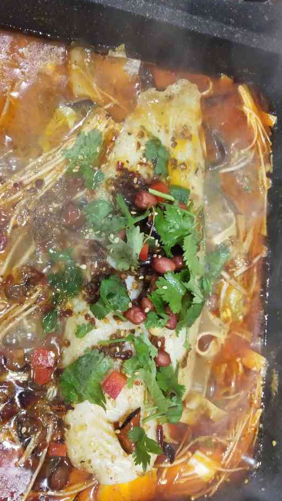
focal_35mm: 33
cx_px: 114
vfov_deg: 59.5
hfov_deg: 35.5
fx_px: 439
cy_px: 249
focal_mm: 3.95
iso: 449
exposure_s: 1/50
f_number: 1.8
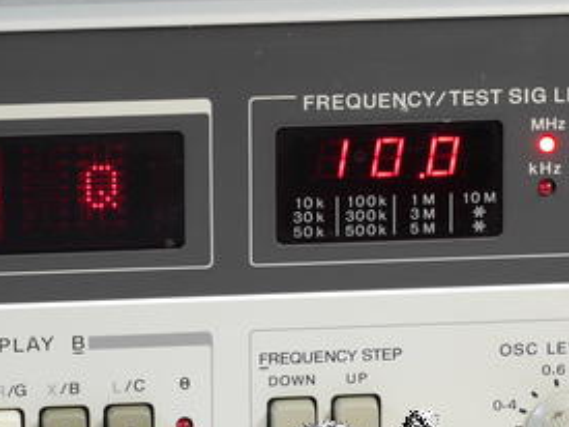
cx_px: 370
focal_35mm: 408
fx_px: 6704
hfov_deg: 4.9
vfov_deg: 3.6
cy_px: 216
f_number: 8
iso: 200
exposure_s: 1/2
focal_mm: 140
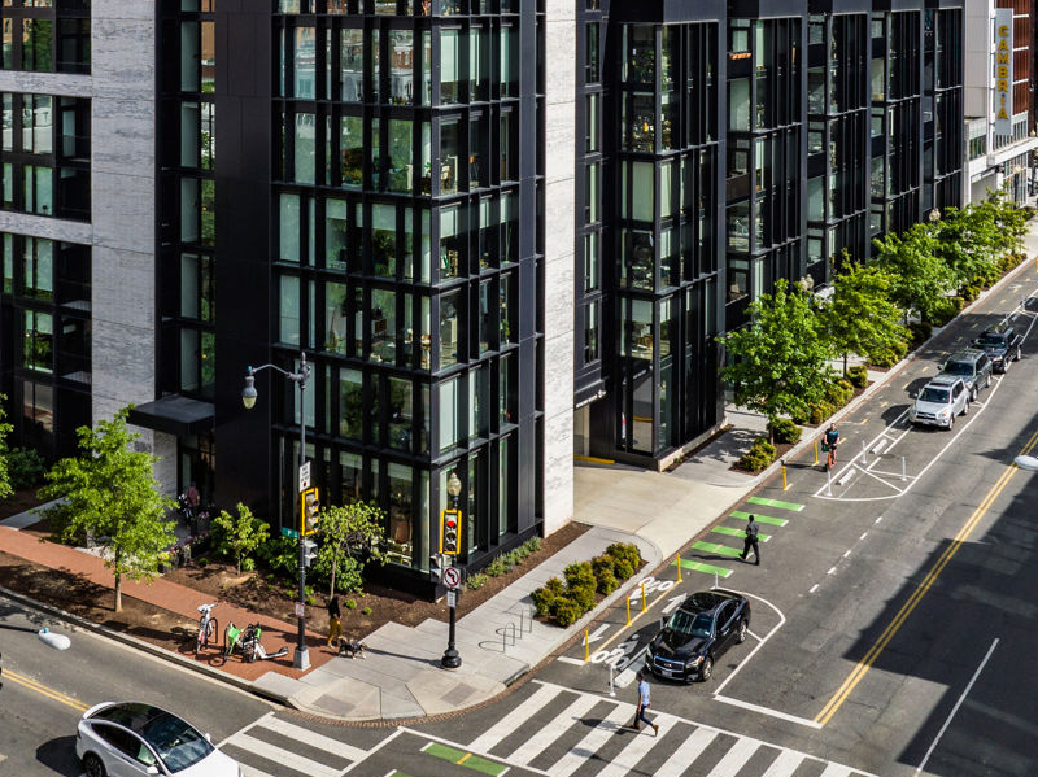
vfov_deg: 28.4
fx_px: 1438
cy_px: 6
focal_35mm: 48
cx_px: 372
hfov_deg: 39.3
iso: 100
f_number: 5.6
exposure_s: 1/500
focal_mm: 12.29
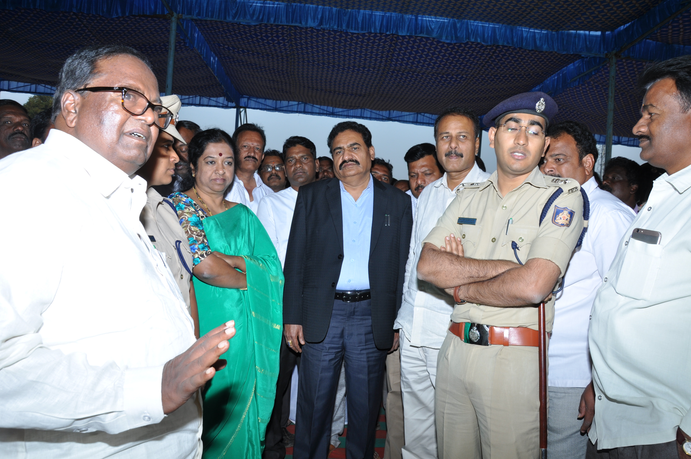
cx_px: 346
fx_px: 518
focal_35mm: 27
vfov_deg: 47.8
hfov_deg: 67.4
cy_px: 230
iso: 200
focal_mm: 18
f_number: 11
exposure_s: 1/125
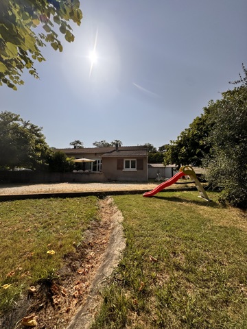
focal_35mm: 14
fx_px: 133
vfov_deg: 102.1
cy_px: 164
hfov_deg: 85.7
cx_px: 124
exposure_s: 1/4630
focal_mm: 2.22
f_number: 2.2
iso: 32
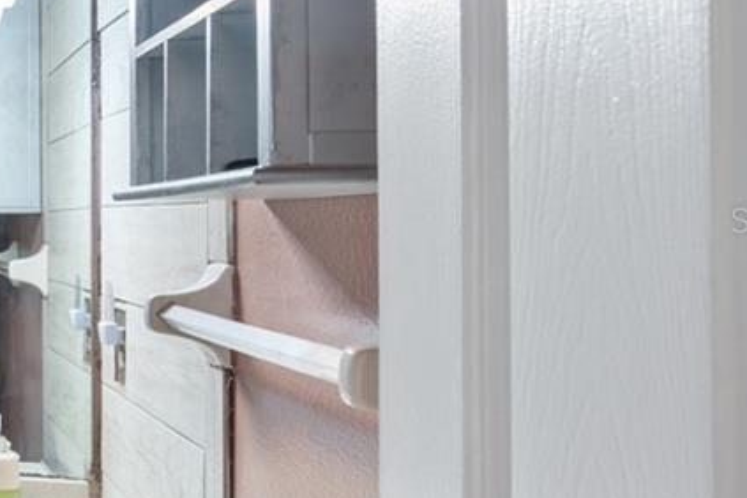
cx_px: -524
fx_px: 1100
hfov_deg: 23.6
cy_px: 220
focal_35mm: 53
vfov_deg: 25.5
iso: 250
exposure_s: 1.6
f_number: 6.3
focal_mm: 14
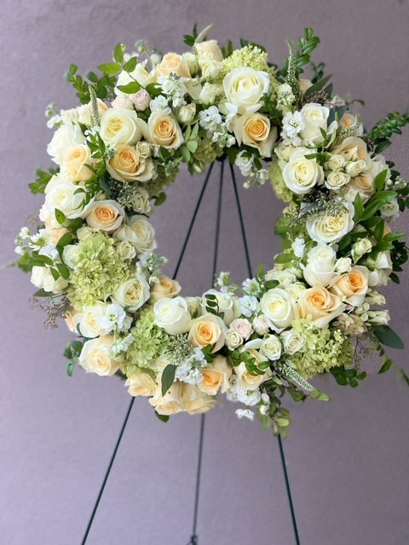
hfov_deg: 53.1
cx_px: 204
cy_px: 272
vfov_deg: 67.3
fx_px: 410
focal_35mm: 26
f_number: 1.5
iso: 50
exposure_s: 1/526
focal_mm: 5.7
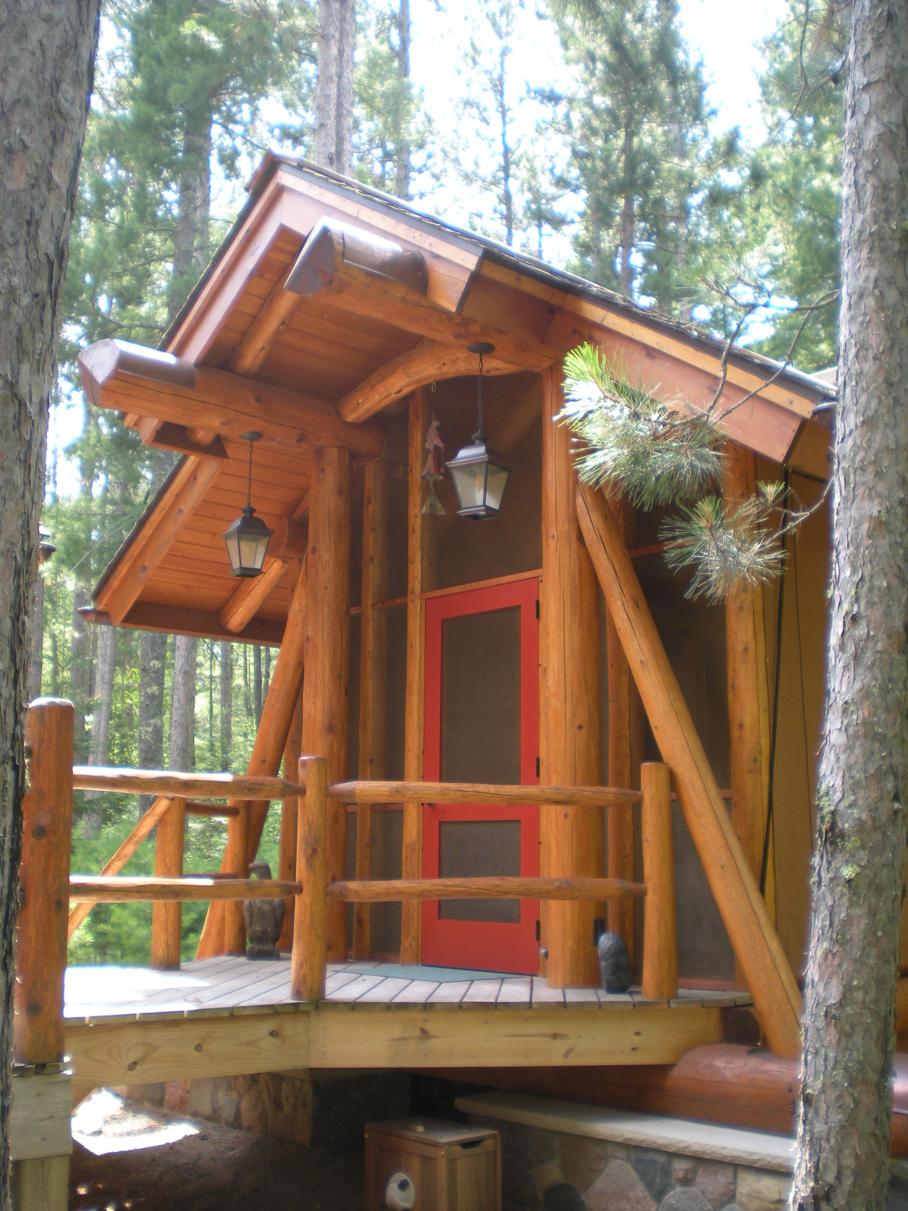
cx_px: 454
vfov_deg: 49.0
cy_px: 606
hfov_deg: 37.7
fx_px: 1329
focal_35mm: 38
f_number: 3.1
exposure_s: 1/63.7
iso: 84
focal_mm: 6.3
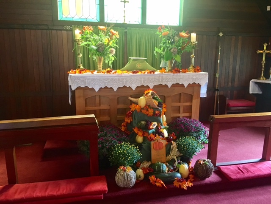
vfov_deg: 48.2
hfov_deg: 61.7
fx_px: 227
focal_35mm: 29
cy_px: 102
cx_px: 136
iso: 200
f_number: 2.2
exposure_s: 1/30
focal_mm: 4.15
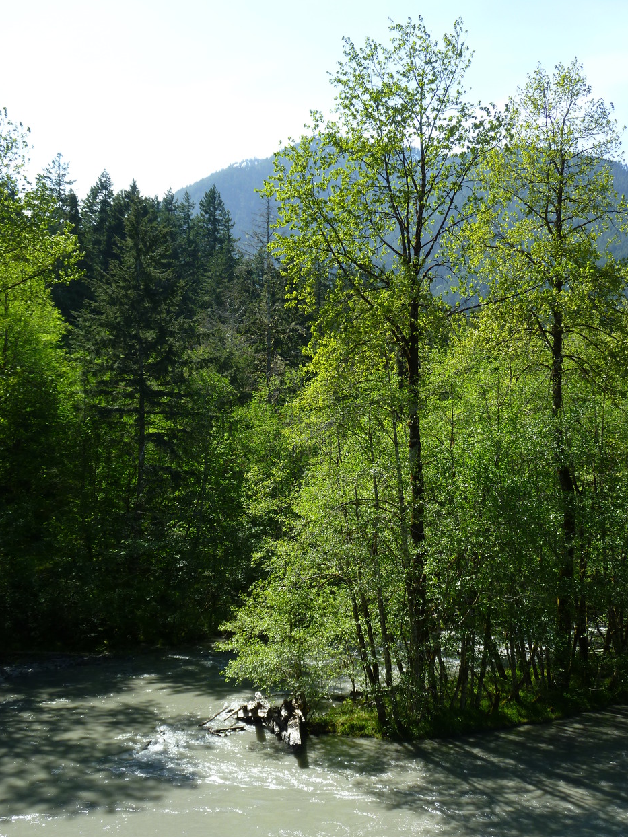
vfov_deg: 51.4
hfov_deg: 39.7
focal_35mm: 36
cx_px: 320
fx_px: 871
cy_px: 414
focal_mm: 6.3
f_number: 3.8
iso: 80
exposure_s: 1/200
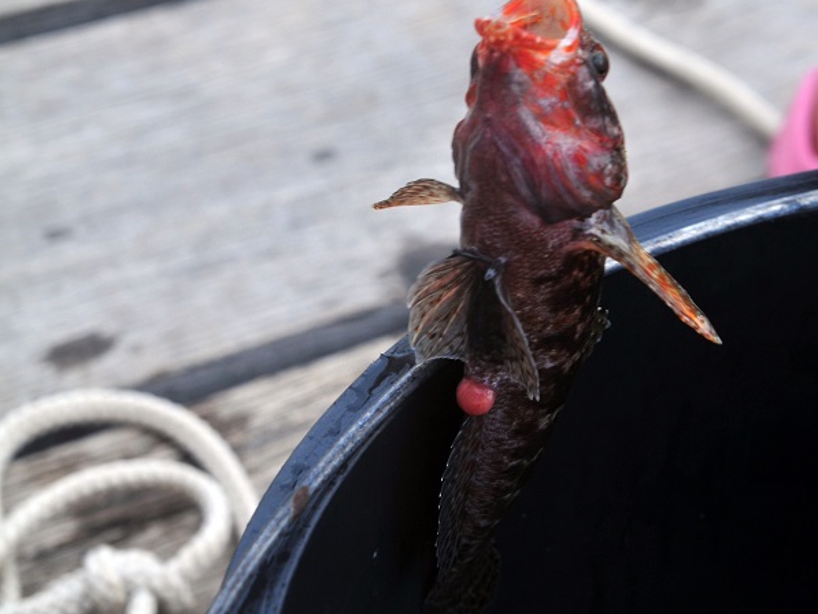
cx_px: 410
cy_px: 175
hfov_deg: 18.0
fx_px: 2576
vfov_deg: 13.6
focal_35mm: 109
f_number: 6.3
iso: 250
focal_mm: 50
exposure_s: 1/160
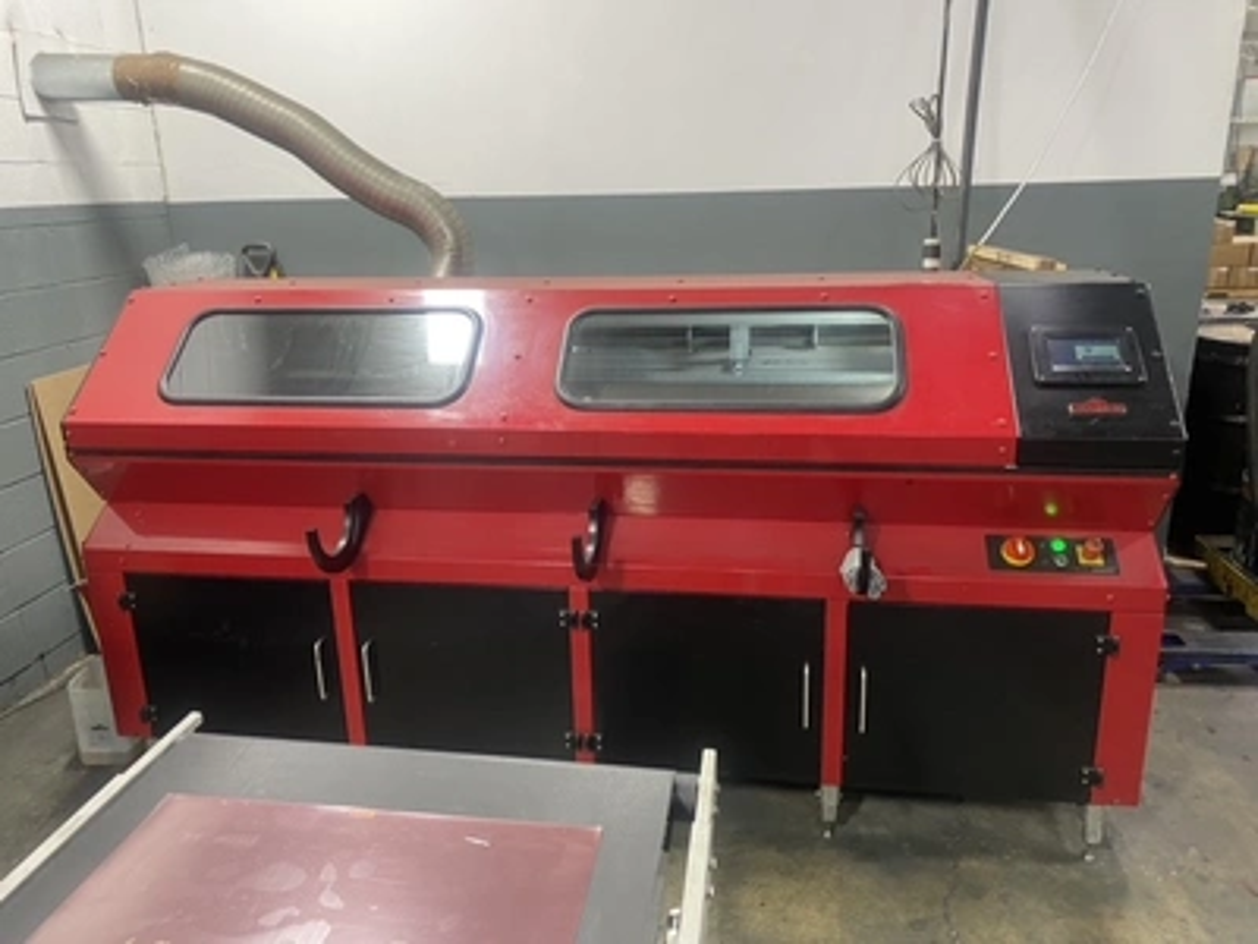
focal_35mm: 26
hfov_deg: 67.3
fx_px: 945
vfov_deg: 53.1
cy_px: 472
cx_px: 629
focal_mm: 4.25
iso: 160
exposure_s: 1/60
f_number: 1.8
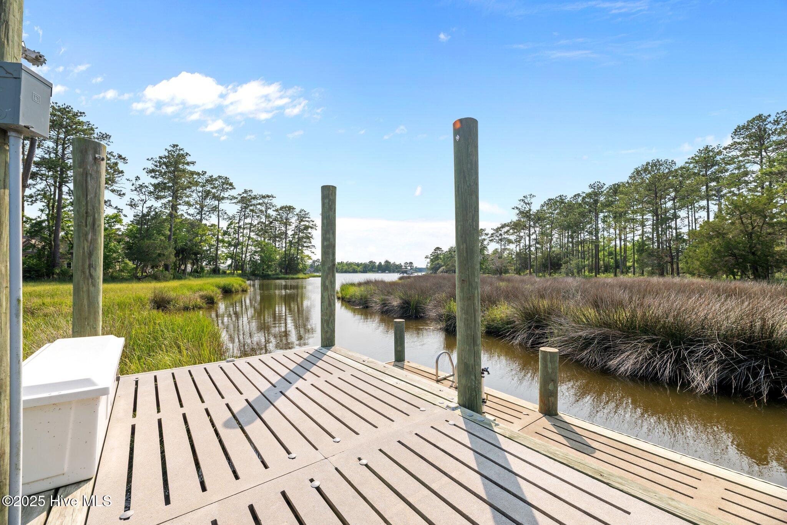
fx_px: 306
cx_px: 394
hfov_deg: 104.3
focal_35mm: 14
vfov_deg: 81.2
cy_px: 262
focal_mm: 14
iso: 200
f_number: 9
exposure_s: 1/250
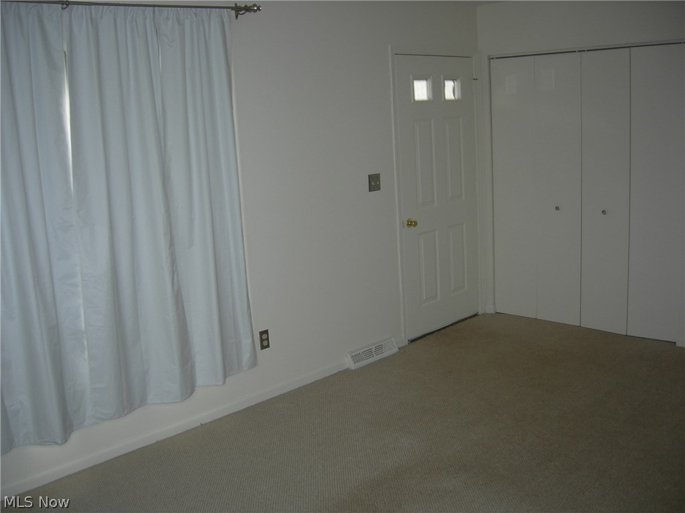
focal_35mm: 36
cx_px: 342
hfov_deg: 51.4
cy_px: 256
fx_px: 712
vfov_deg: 39.7
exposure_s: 1/60.1
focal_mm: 7.5
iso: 64
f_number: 2.7
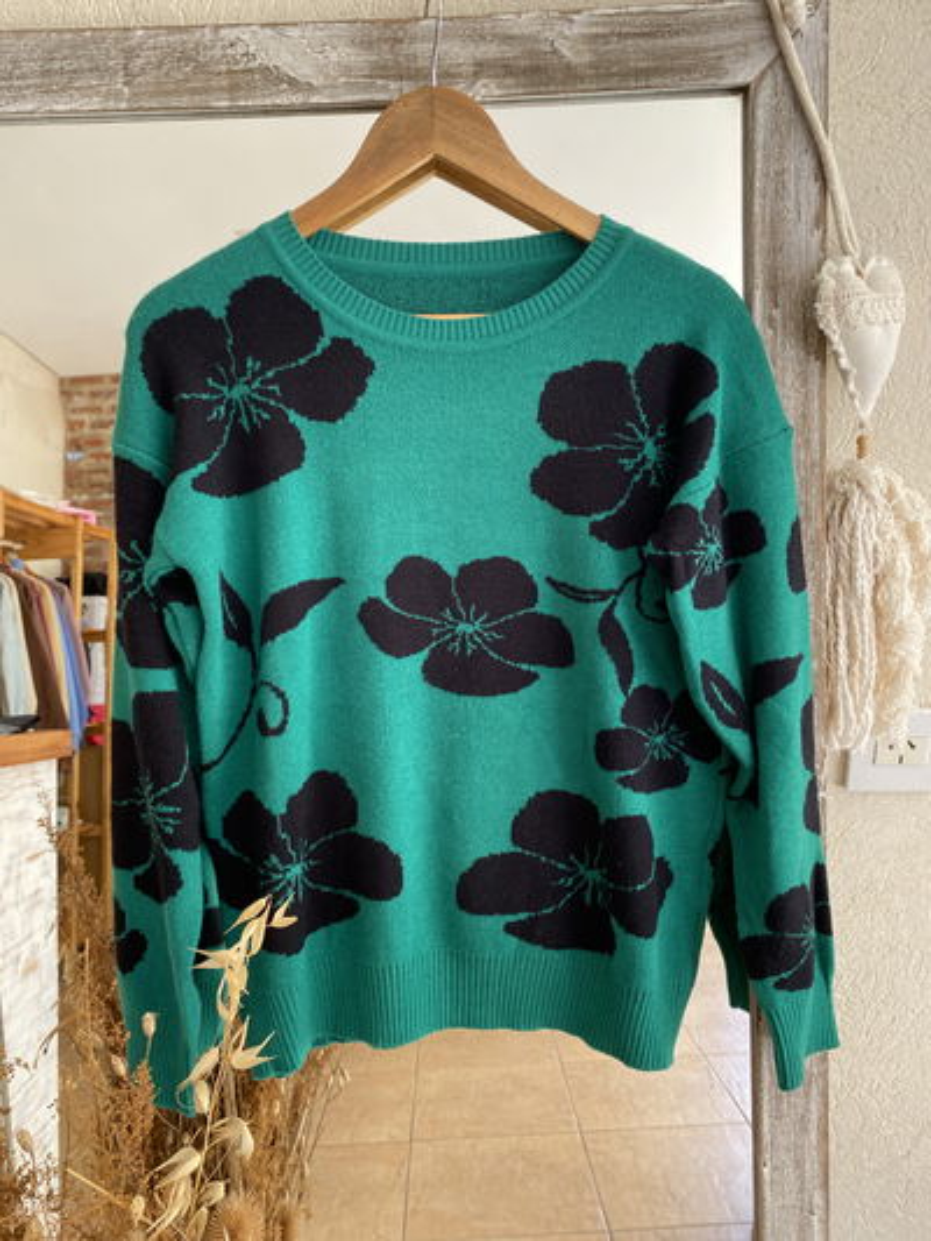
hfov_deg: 53.1
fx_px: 932
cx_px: 466
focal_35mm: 26
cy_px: 620
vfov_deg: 67.3
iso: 125
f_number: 1.8
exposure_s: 1/121
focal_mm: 4.25
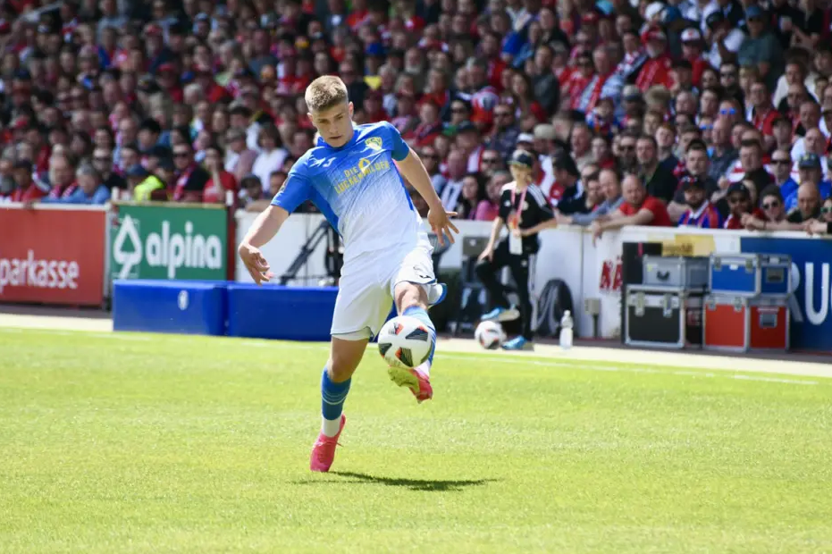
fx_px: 6099
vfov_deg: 5.2
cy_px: 255
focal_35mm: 264
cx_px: 384
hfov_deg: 7.8
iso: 800
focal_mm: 240
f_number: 5.6
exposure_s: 1/1600
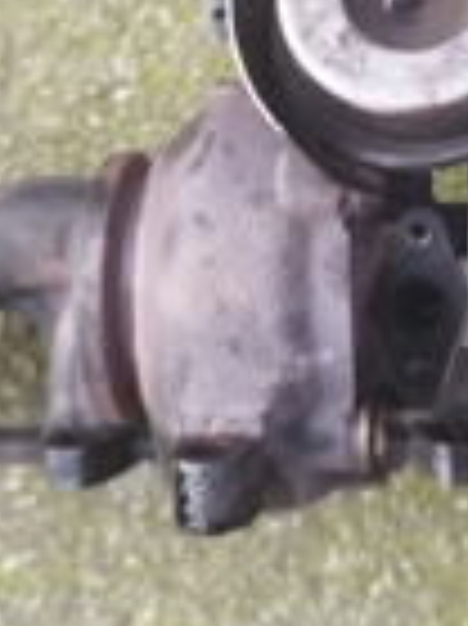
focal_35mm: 69
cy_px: 59
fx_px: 1246
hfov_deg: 20.8
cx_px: 423
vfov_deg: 27.2
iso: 100
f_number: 1.89
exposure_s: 1/100
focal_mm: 5.89
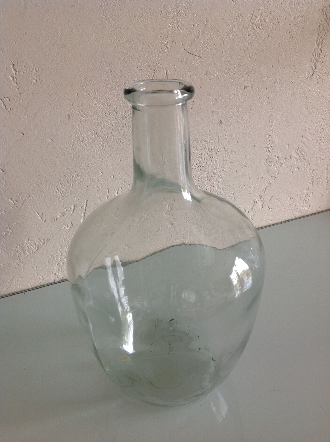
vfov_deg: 52.7
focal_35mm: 35
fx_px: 446
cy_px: 221
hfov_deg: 40.6
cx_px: 165
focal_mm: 4.28
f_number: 2.4
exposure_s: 1/17
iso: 50
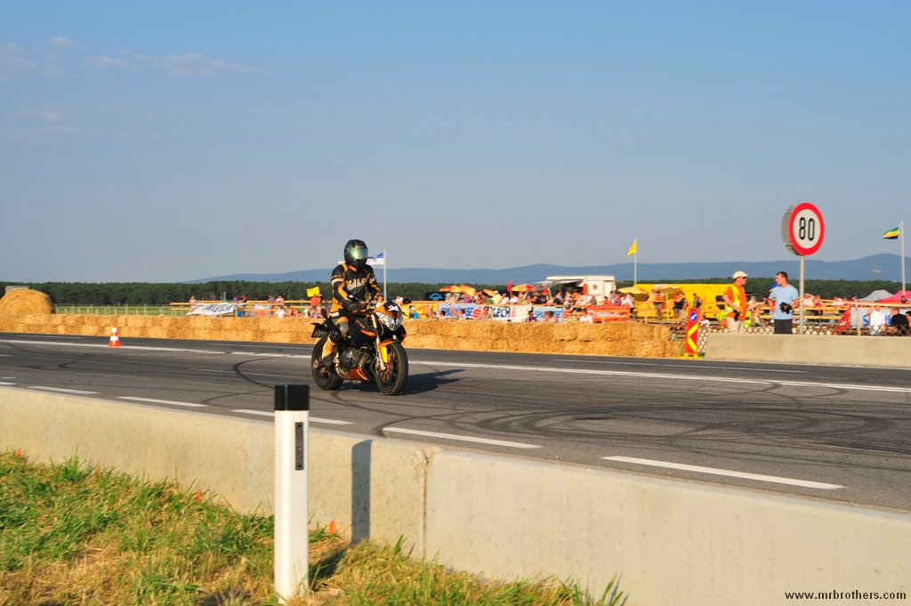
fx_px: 1770
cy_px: 303
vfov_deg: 19.4
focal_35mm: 70
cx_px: 456
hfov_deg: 28.9
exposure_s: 1/320
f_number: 9
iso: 200
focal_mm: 70
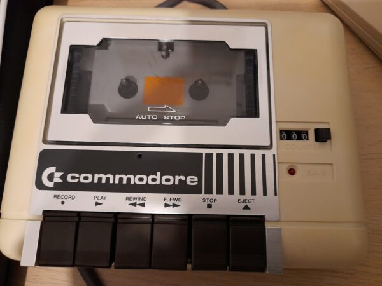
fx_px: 276
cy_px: 143
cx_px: 191
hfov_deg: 69.4
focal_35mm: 25
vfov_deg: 54.9
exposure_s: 1/25
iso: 640
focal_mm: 4.6
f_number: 2
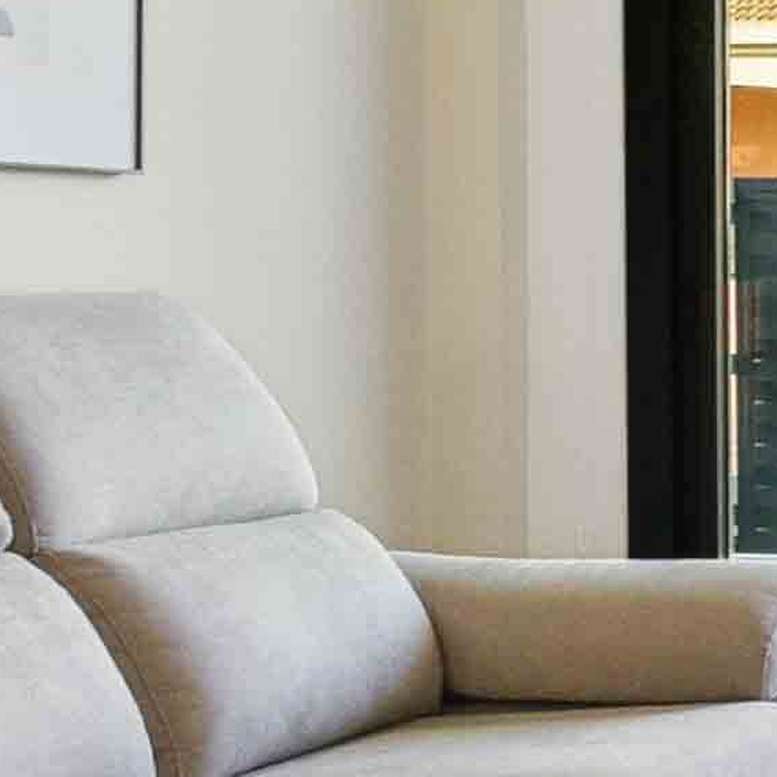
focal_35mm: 106
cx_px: 1899
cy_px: 252
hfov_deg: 12.6
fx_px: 2692
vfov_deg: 16.4
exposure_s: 1/25
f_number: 8
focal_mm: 12
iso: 320
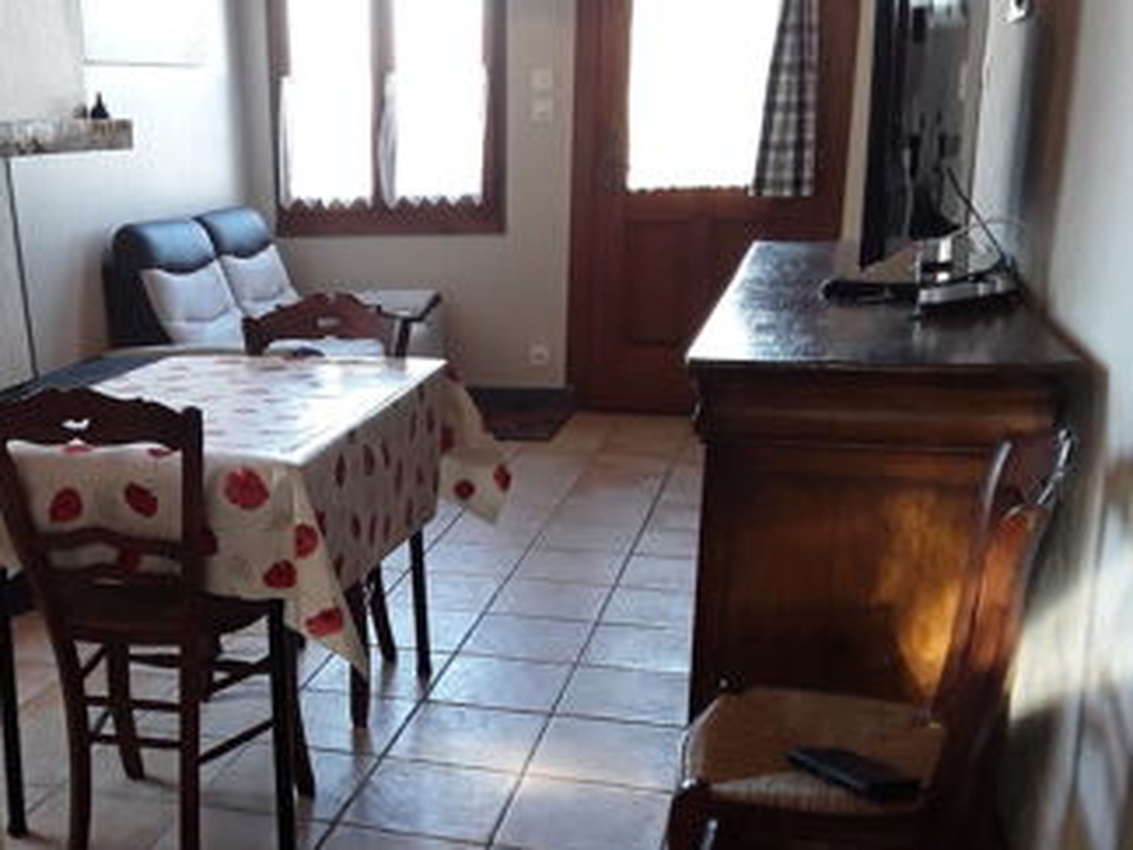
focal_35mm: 40
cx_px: 325
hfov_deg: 45.6
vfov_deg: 35.6
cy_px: 574
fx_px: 1309
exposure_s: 1/33
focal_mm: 2.91
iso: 64
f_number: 1.9
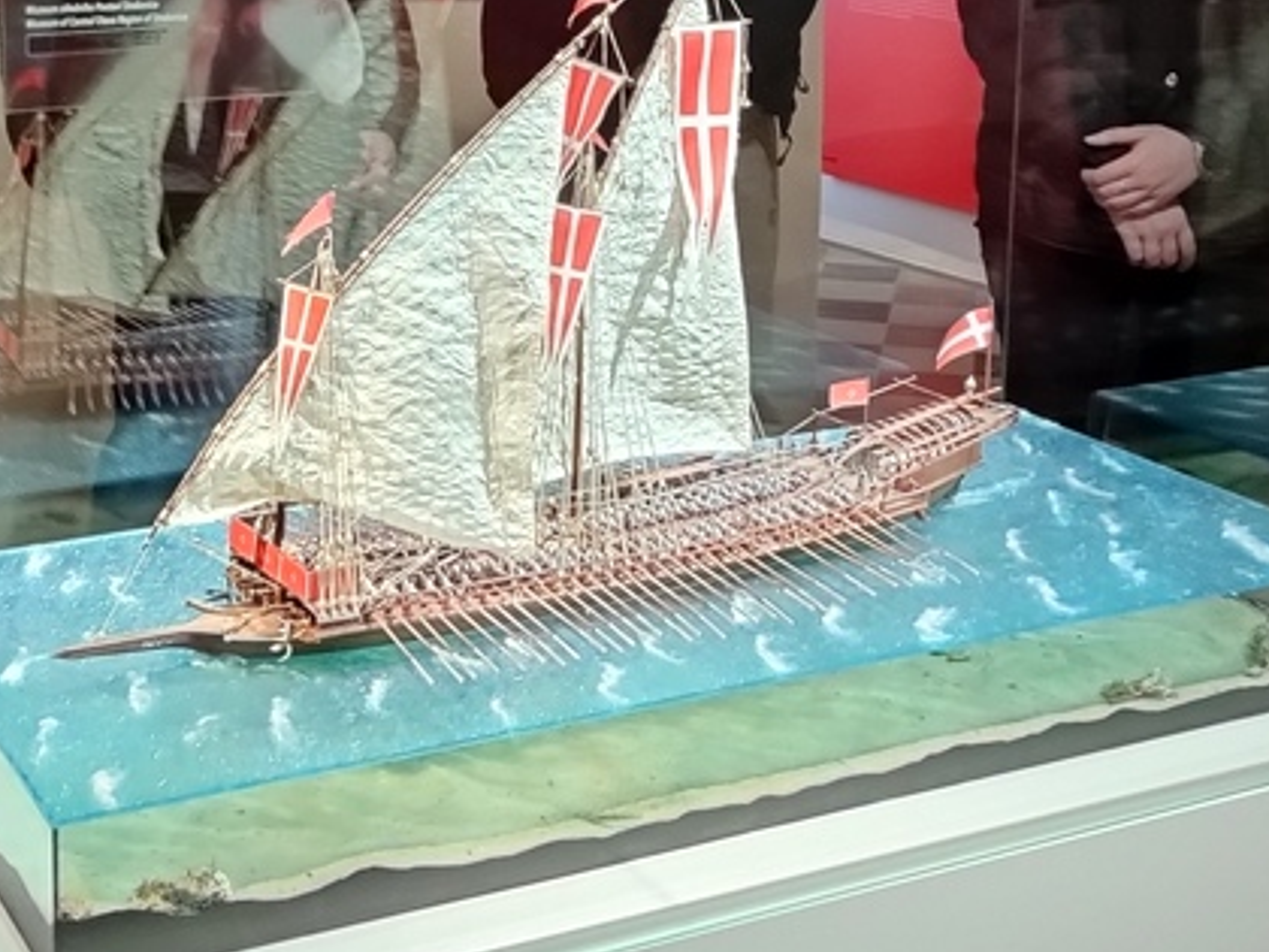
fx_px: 2236
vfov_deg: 23.2
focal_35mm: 61
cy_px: 42
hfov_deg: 31.1
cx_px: 317
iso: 2291
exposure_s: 1/17
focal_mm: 5.95
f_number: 1.89
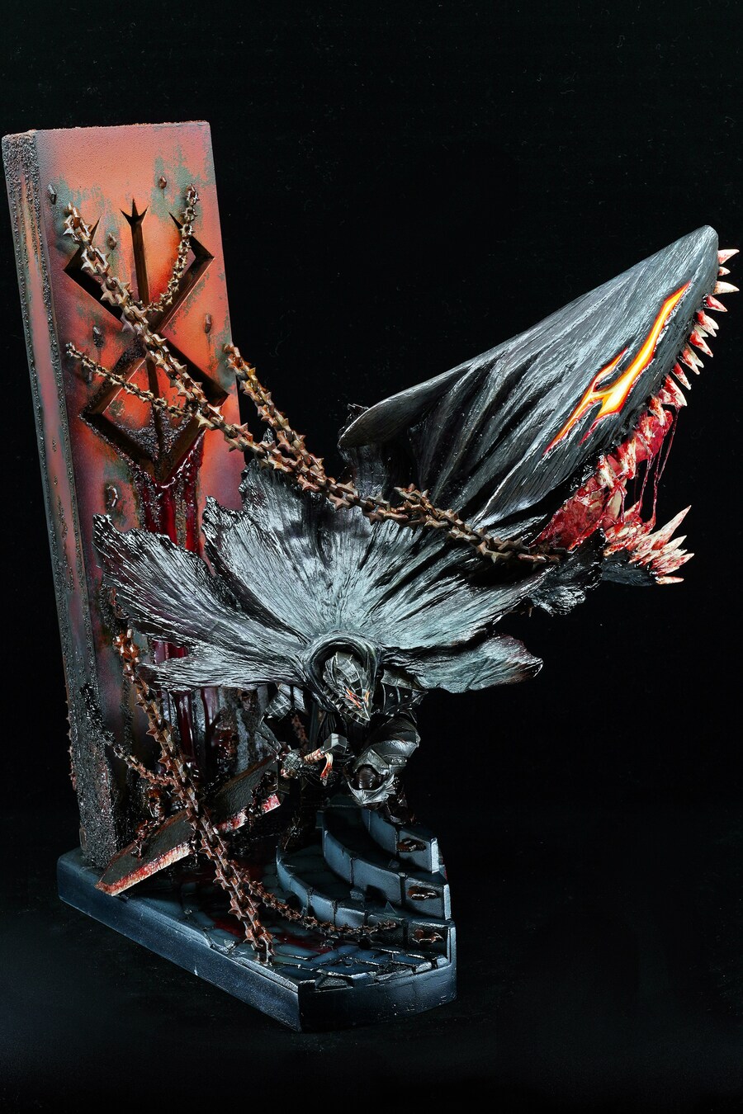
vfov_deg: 30.5
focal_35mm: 66
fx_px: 2043
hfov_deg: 20.6
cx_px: 372
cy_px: 557
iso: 80
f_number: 11
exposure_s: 1/13
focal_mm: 44
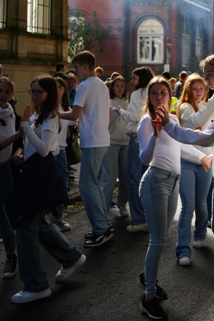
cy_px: 13
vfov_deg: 24.7
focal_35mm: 79
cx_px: 203
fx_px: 704
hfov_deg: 17.0
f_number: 2.8
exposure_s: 1/2000
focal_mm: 36
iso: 200
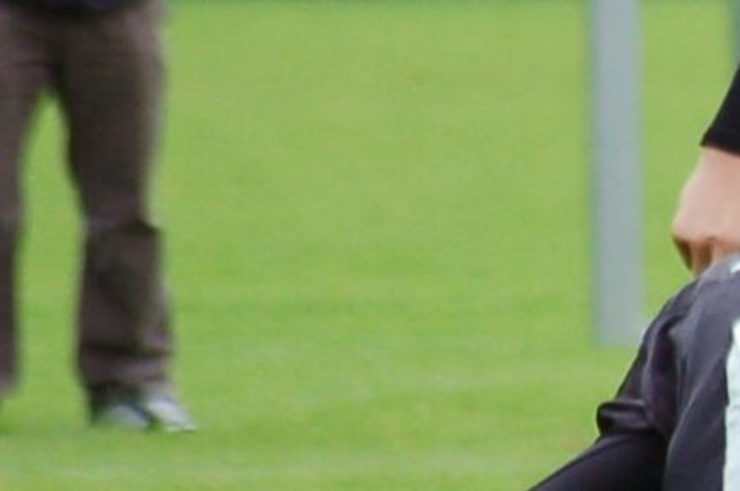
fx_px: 30408
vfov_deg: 0.9
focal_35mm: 1482
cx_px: 1610
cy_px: 397
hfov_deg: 1.4
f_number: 5
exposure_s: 1/640
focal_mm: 195
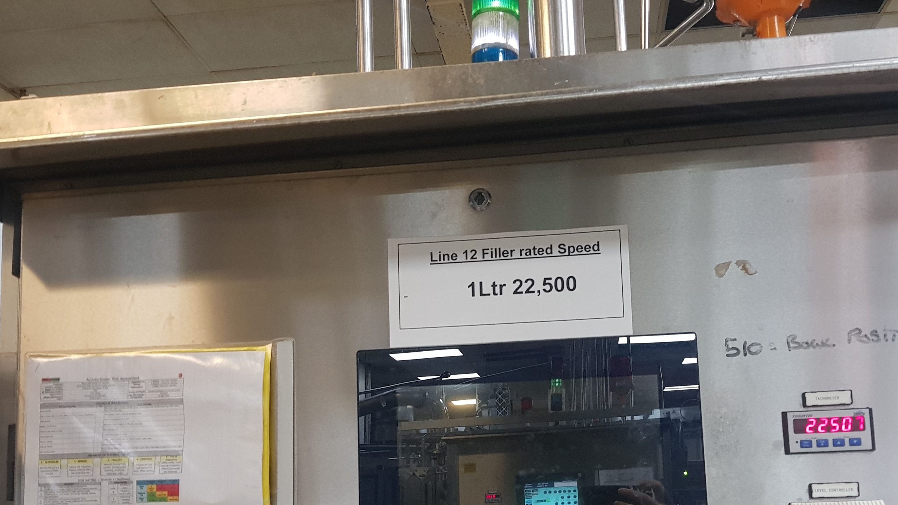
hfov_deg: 55.1
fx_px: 857
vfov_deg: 32.1
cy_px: 390
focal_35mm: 36
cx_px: 504
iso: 250
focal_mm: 4.3
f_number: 1.7
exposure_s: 1/33
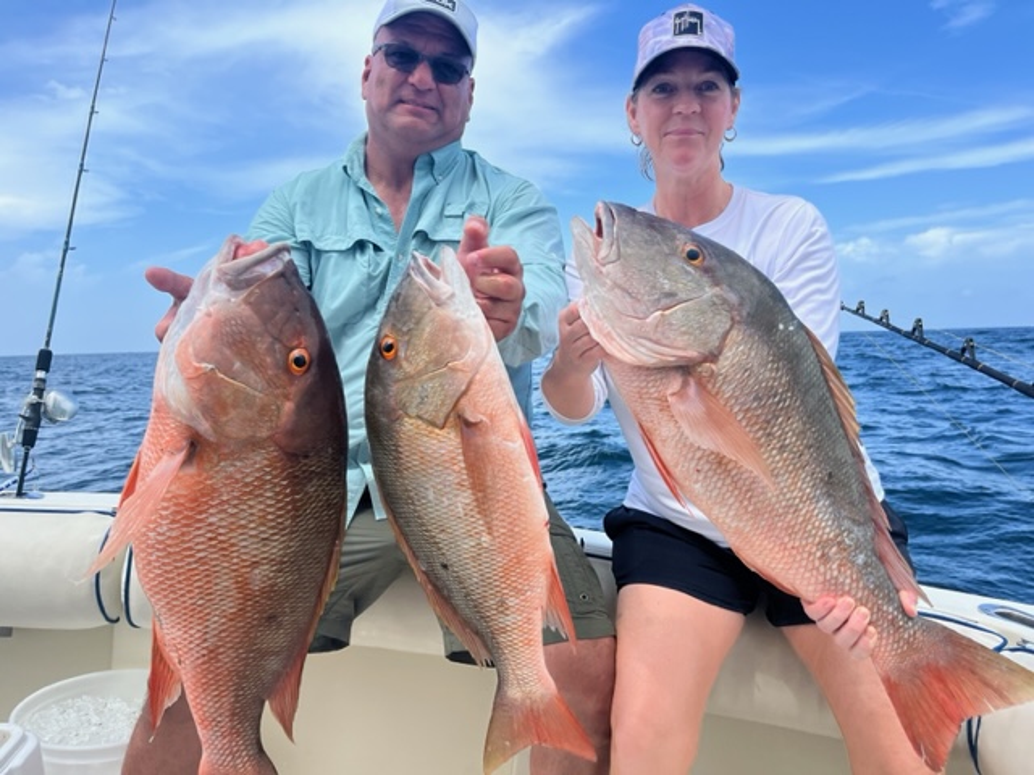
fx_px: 777
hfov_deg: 67.3
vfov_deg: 53.1
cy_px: 388
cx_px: 517
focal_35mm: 26
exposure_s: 1/2358
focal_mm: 5.1
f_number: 1.6
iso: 50
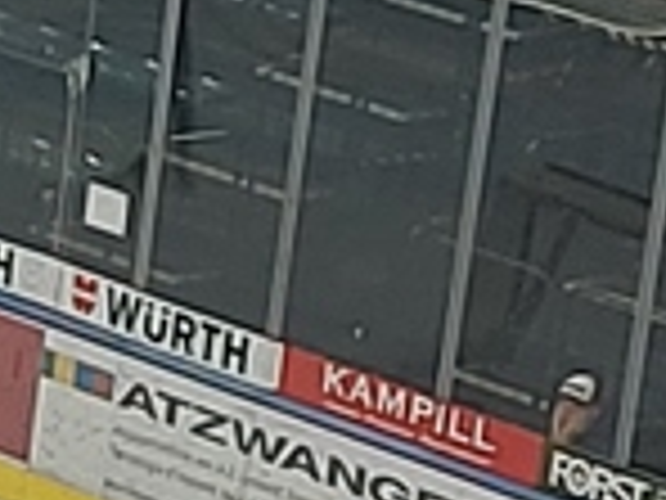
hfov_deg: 9.7
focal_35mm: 166
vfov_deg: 8.5
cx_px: -1184
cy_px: 1009
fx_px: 3194
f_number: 1.8
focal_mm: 5.23
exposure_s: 1/100
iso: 50
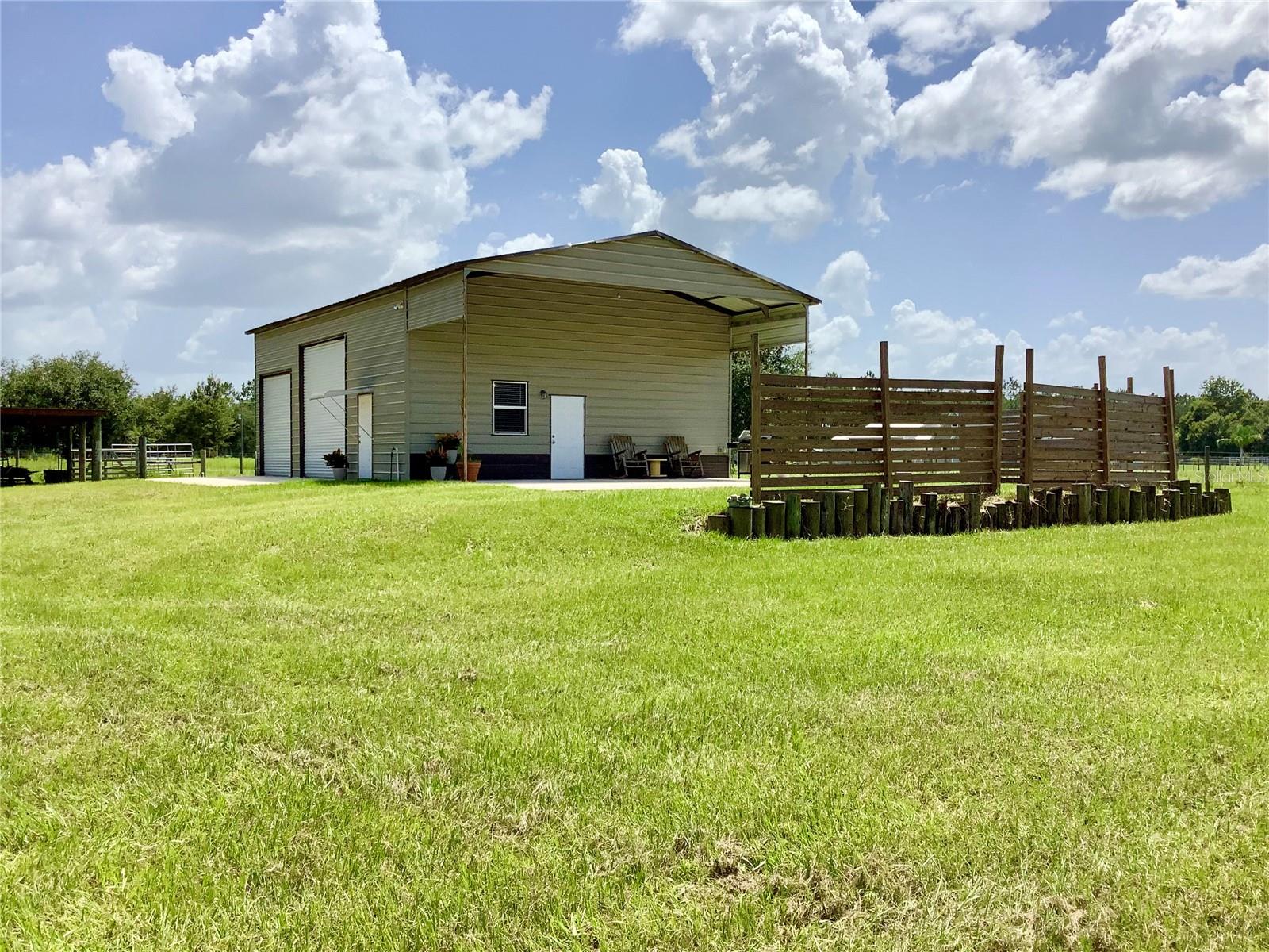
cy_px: 476
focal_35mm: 31
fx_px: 1136
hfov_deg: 58.4
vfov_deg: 45.4
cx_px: 634
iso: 25
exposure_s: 1/1733
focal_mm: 3.3
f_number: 2.4
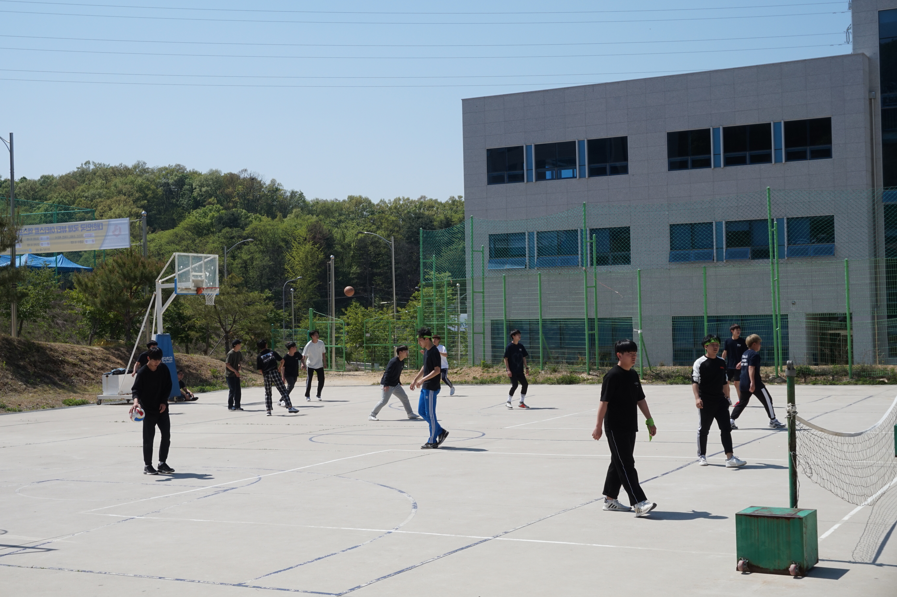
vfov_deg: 28.0
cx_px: 448
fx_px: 1195
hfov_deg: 41.1
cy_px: 298
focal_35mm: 48
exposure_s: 1/320
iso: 200
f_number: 11
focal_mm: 32
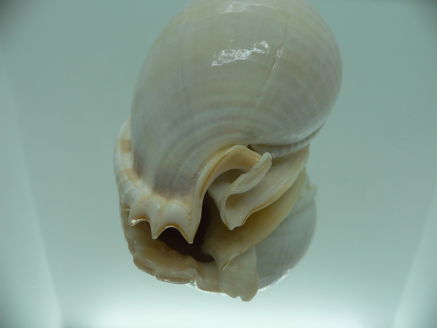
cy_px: 164
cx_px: 218
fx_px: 442
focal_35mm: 35
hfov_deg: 52.6
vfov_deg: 40.7
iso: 80
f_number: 2.8
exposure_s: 1/80
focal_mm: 4.6
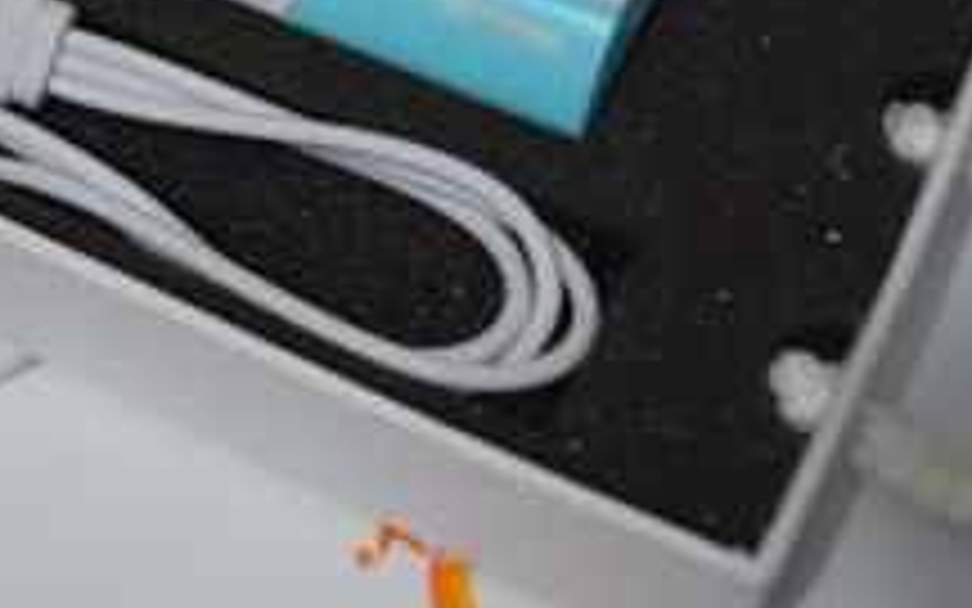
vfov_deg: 13.0
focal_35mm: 99
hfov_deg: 20.0
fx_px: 2623
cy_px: -65
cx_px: -104
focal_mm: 20
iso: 2000
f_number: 4
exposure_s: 1/125
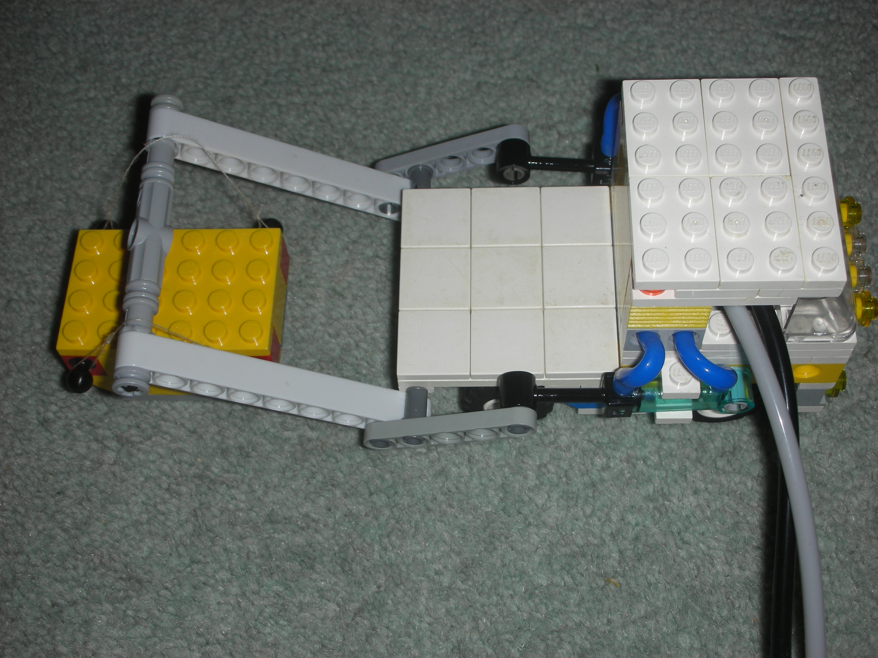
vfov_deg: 27.5
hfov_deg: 36.2
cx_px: 439
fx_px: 1344
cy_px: 329
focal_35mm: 53
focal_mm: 8.8
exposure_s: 1/60.1
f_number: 10.5
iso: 50
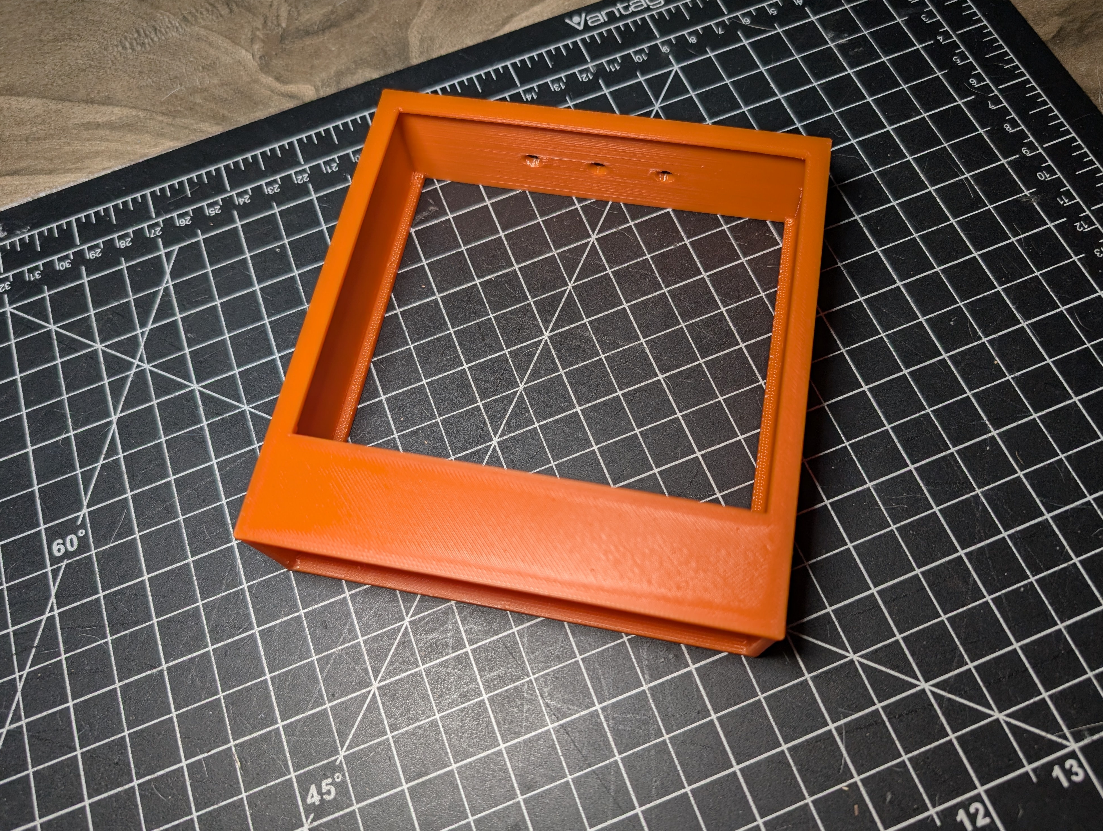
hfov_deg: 69.3
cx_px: 572
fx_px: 798
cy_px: 425
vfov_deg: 55.0
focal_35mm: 25
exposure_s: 1/262
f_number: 1.68
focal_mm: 6.9
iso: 130
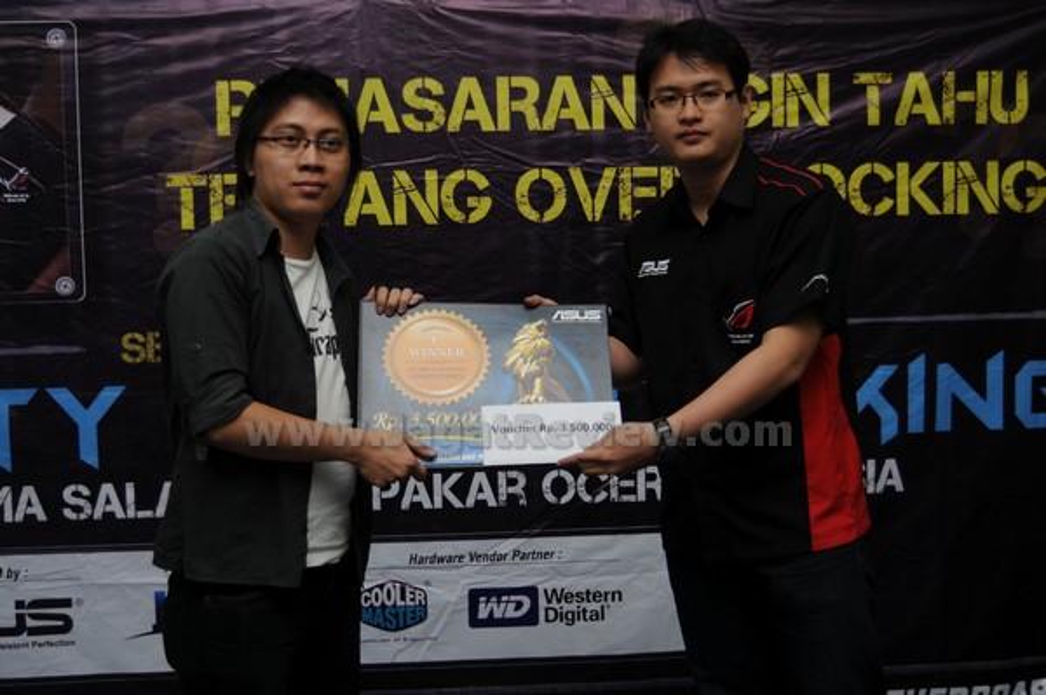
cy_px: 348
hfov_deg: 37.9
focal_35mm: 52
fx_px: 1524
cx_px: 523
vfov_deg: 25.7
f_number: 3.8
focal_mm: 35
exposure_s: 1/60
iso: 200
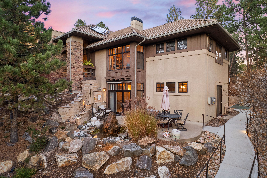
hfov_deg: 78.6
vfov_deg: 57.2
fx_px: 163
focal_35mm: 22
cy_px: 89
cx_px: 134
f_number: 2.8
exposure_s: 1/15
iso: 180
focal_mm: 8.38
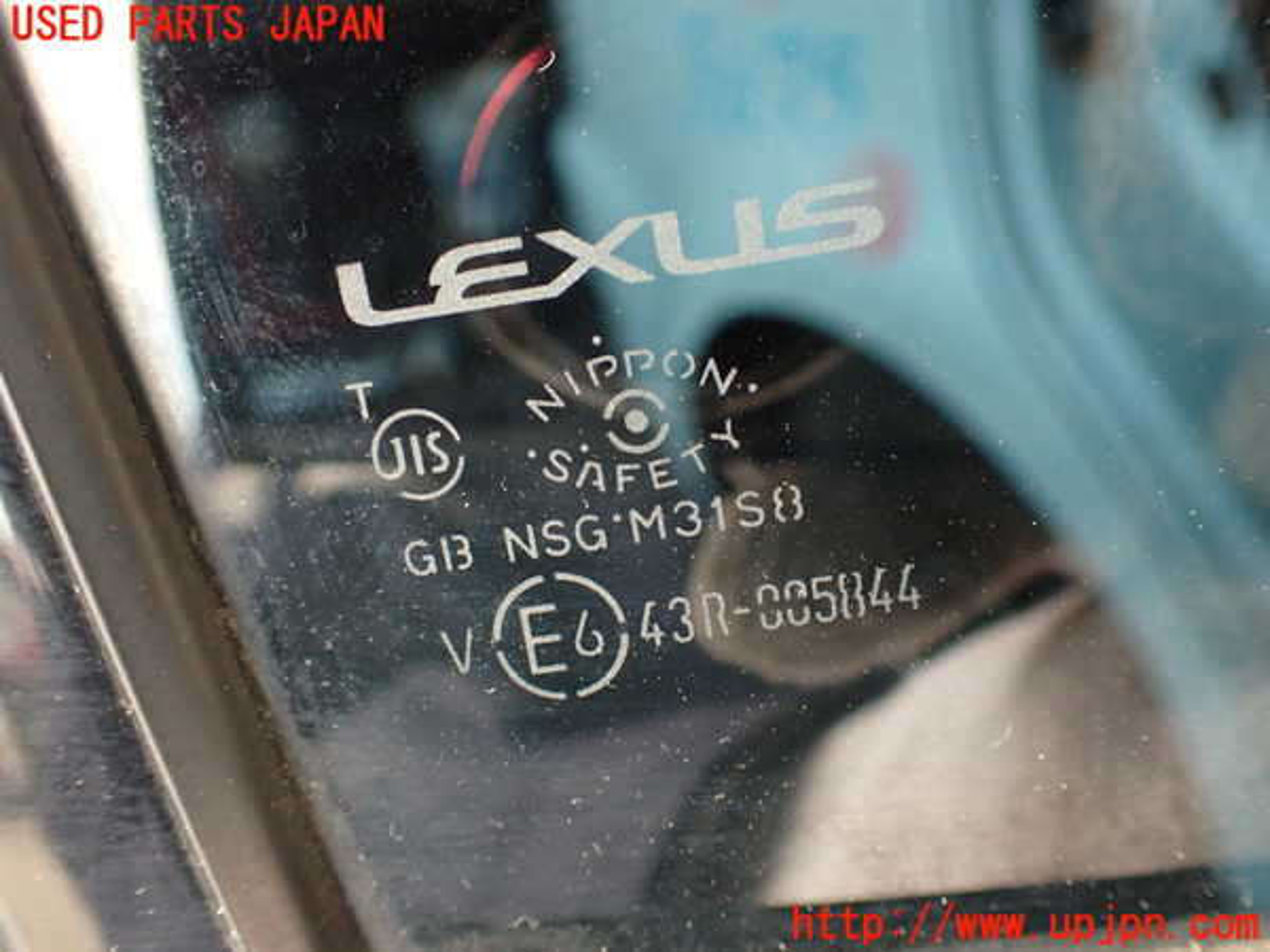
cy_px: 476
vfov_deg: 44.2
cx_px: 635
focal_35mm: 32
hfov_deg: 56.8
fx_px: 1174
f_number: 2.4
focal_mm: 5.79
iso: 200
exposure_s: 1/40
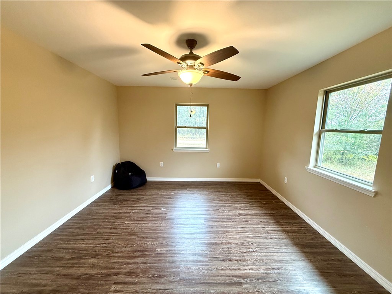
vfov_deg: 85.7
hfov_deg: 102.1
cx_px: 196
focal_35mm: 14
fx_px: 159
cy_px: 147
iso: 320
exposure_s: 1/60
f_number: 2.2
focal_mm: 2.22
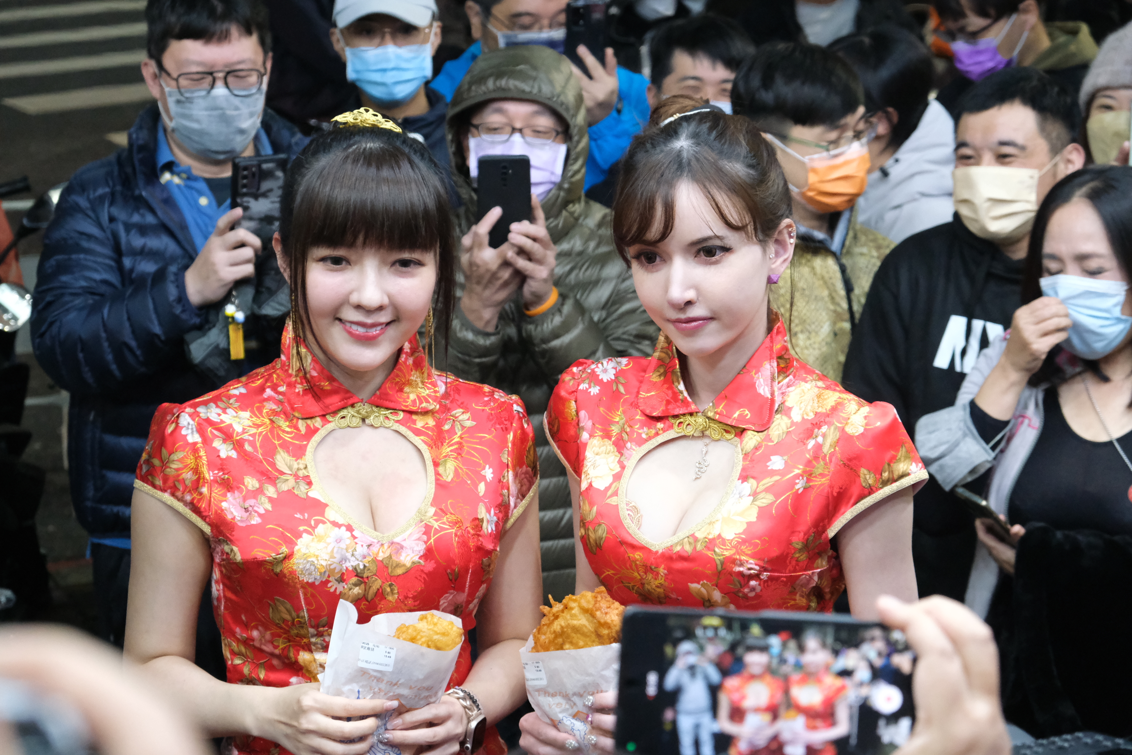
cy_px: 378
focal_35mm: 79
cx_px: 566
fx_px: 2484
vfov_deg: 17.3
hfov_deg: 25.7
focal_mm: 52.7
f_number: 5.6
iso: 10000
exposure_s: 1/140
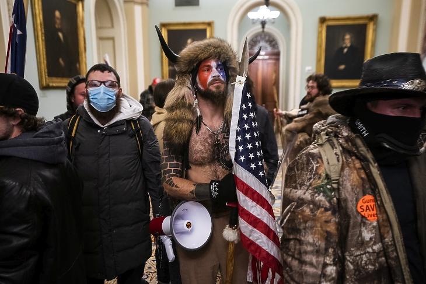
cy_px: 142
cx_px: 213
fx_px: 355
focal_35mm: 30
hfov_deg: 61.9
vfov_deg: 43.6
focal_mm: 30
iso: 5000
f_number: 3.2
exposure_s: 1/50
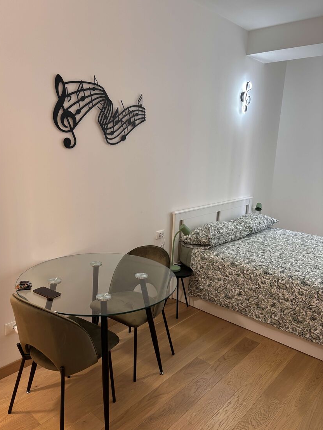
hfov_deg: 51.4
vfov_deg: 65.3
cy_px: 218
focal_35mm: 27
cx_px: 156
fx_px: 336
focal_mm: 5.96
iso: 160
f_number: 1.6
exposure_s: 1/60
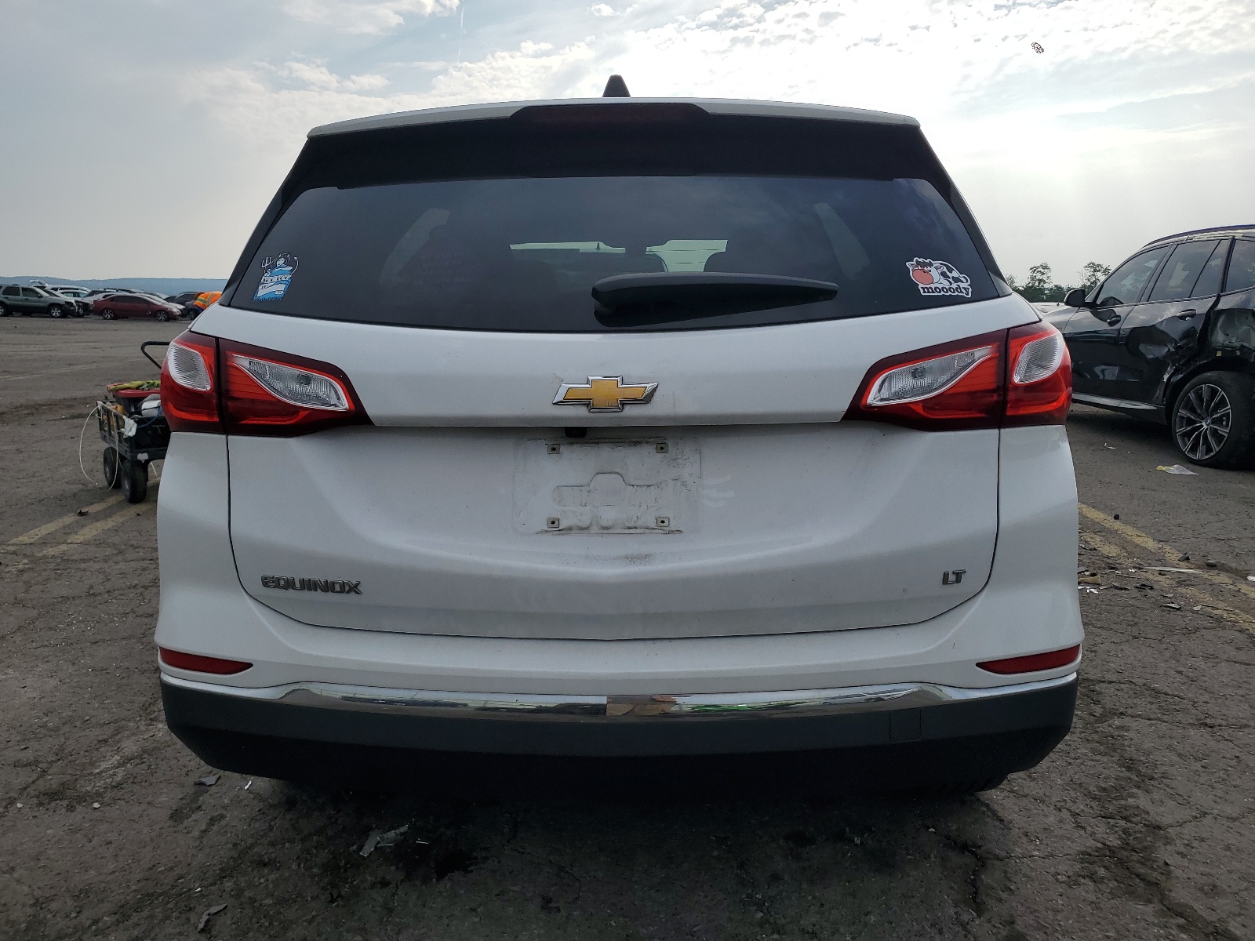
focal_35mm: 26
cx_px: 628
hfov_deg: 67.3
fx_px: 943
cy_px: 470
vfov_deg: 53.1
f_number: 1.5
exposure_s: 1/5000
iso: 50
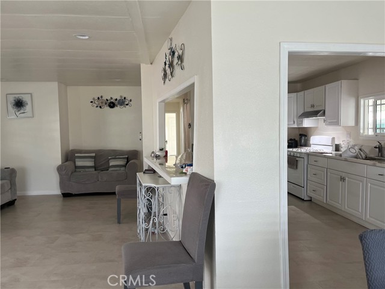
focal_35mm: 26
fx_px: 289
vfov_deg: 53.1
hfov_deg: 67.3
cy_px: 144
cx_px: 192
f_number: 1.6
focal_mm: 5.1
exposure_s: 1/120
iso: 125
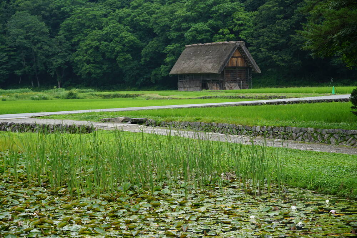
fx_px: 788
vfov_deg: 17.2
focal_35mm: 80
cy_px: 119
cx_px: 178
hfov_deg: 25.5
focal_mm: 53
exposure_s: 1/100
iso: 160
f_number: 5
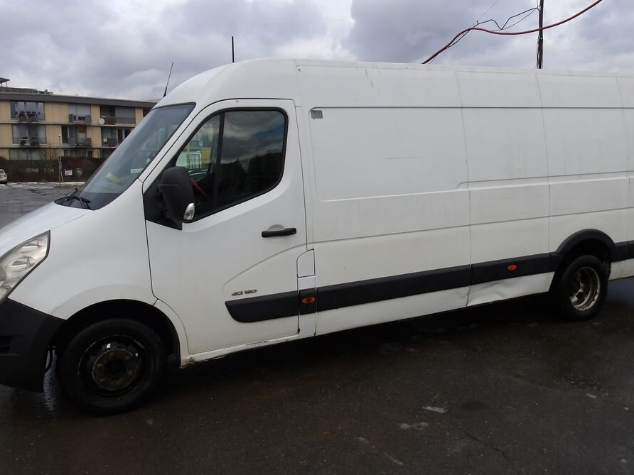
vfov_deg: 45.4
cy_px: 230
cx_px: 336
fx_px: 568
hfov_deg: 58.3
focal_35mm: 31
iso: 100
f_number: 3
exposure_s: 1/707
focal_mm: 4.9
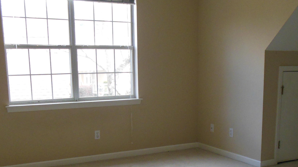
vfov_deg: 25.3
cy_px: 145
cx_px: 154
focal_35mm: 46
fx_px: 363
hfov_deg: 44.6
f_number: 3.2
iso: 400
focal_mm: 4.5
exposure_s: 1/160
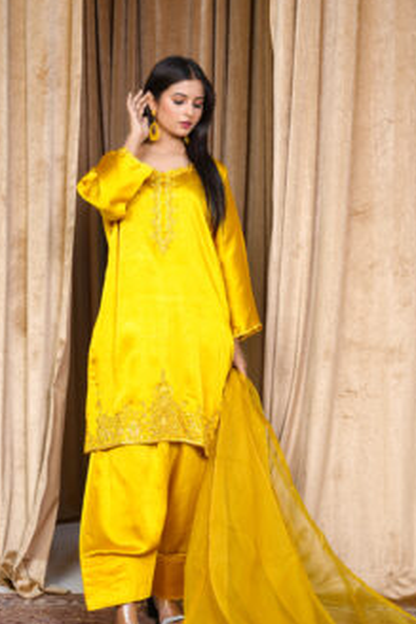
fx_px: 1105
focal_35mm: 64
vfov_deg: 31.6
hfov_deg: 21.3
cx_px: 198
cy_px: 309
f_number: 3.5
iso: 80
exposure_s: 1/125
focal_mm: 46.5
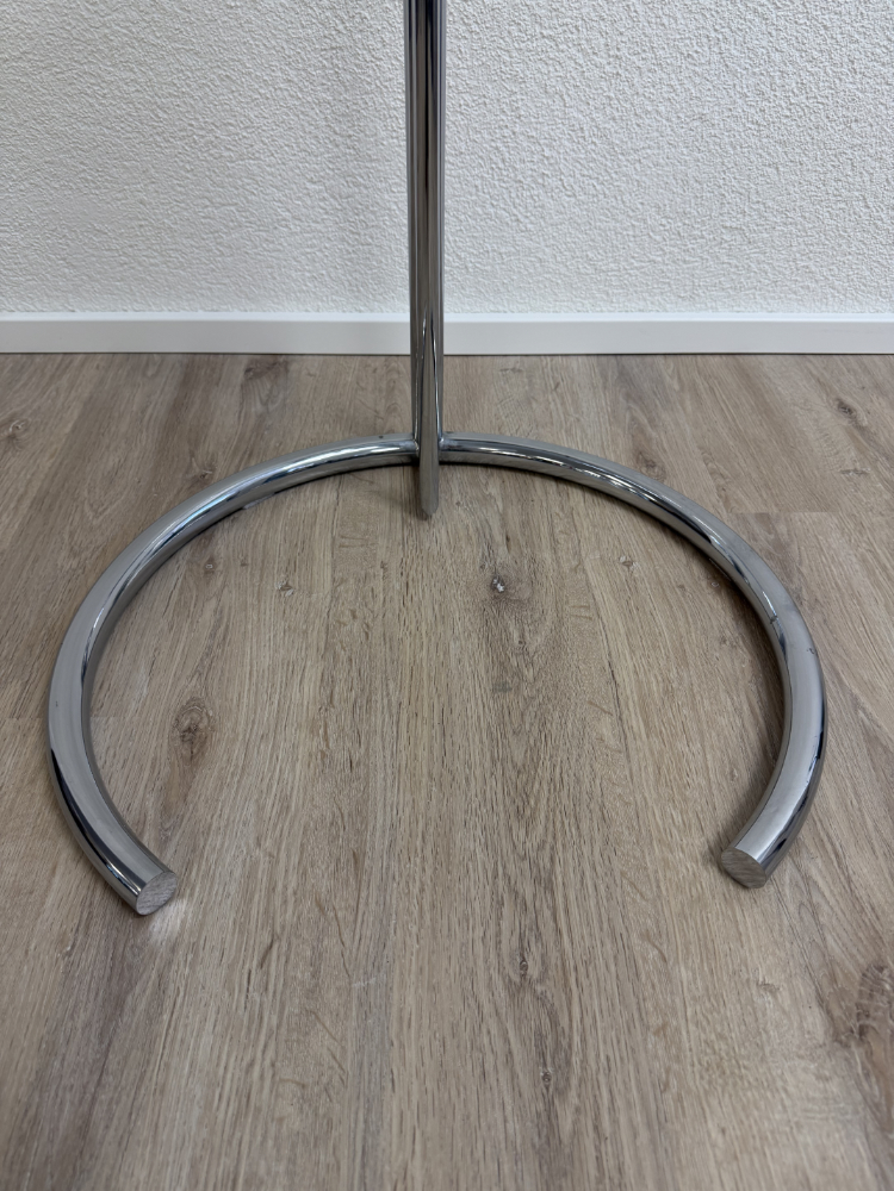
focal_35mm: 24
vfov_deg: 71.6
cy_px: 596
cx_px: 447
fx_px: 826
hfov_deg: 56.8
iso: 125
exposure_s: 1/100
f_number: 1.8
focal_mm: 6.8
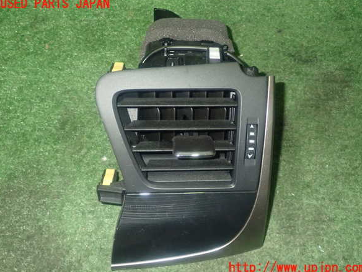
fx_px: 387
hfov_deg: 50.1
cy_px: 136
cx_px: 183
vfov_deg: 38.7
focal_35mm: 37
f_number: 7.1
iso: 800
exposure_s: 1/40
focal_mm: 6.37
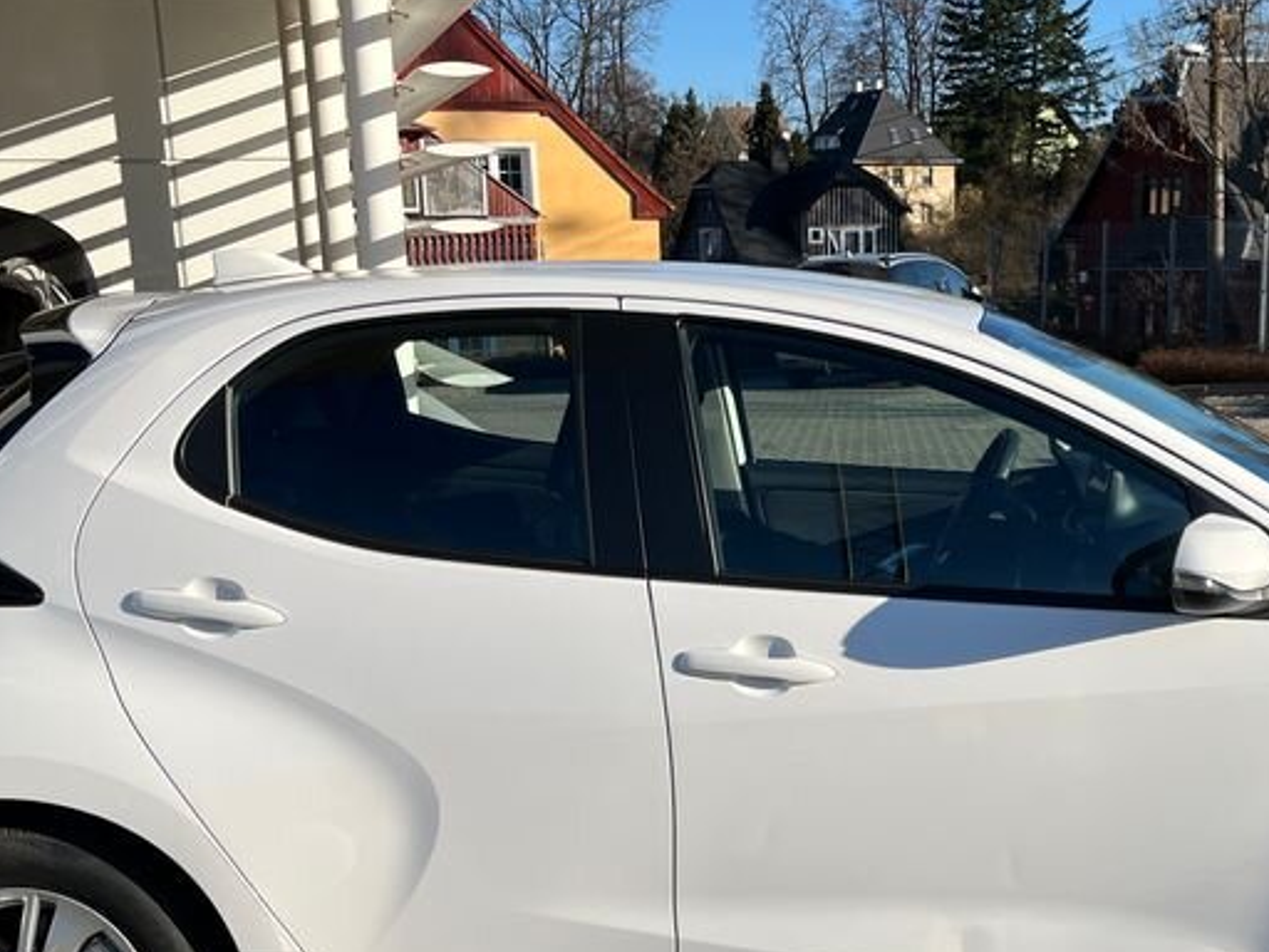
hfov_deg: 36.6
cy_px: 746
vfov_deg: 27.5
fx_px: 1906
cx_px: 808
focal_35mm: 52
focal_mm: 5.1
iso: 50
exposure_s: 1/3745
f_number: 1.6
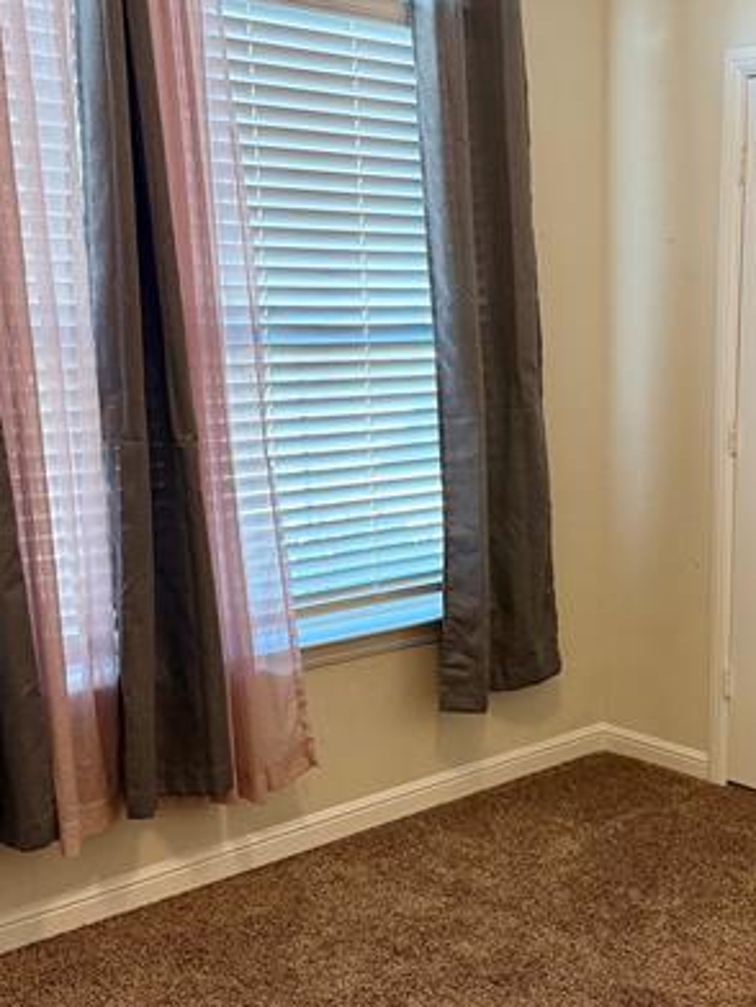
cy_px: 614
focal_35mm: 47
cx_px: 617
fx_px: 1369
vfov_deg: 40.2
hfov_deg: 30.1
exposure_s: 1/60
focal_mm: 6.76
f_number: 1.78
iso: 250
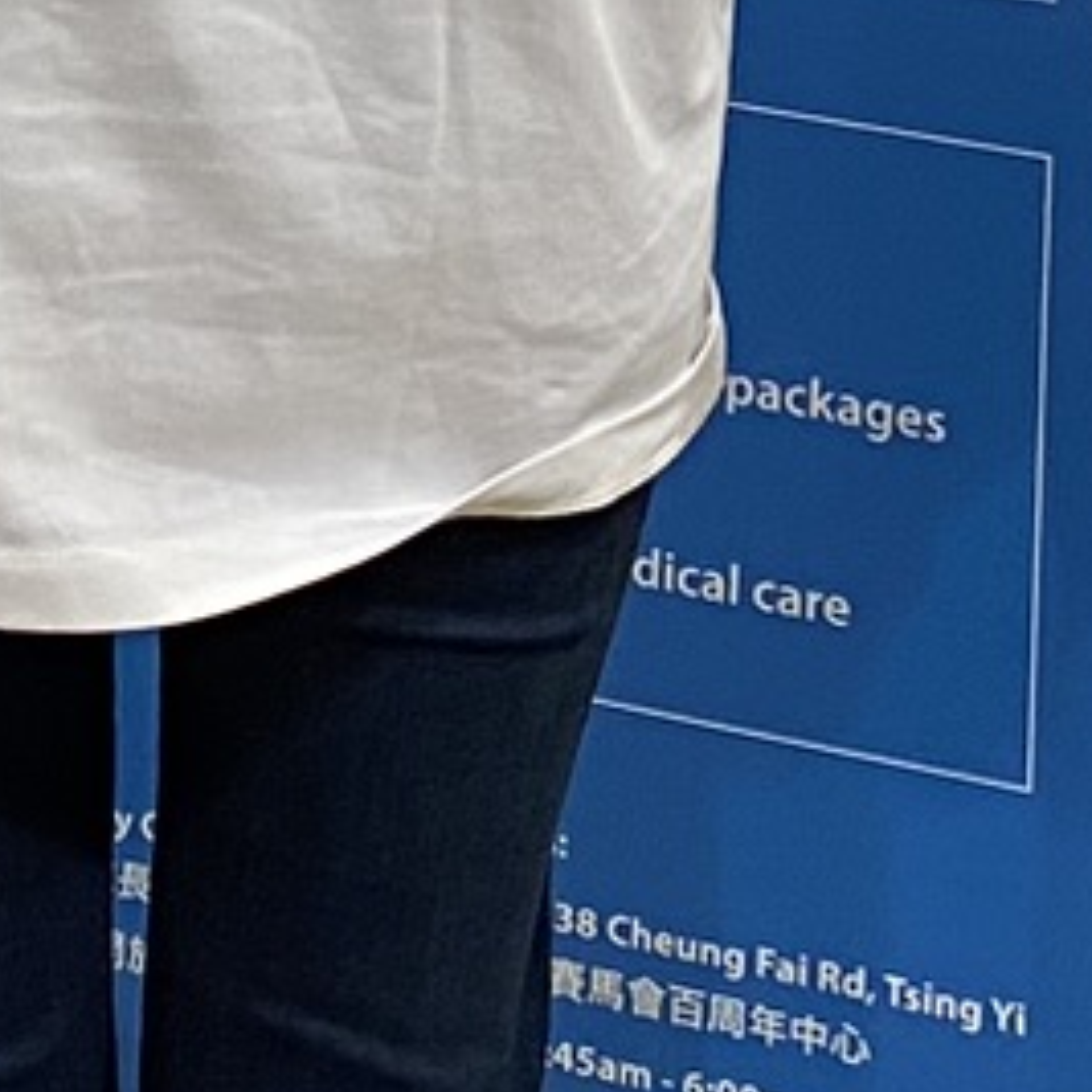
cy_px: -1481
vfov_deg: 9.0
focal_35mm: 176
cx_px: -450
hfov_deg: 9.7
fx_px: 6282
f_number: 1.8
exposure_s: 1/50
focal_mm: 4.25
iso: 80
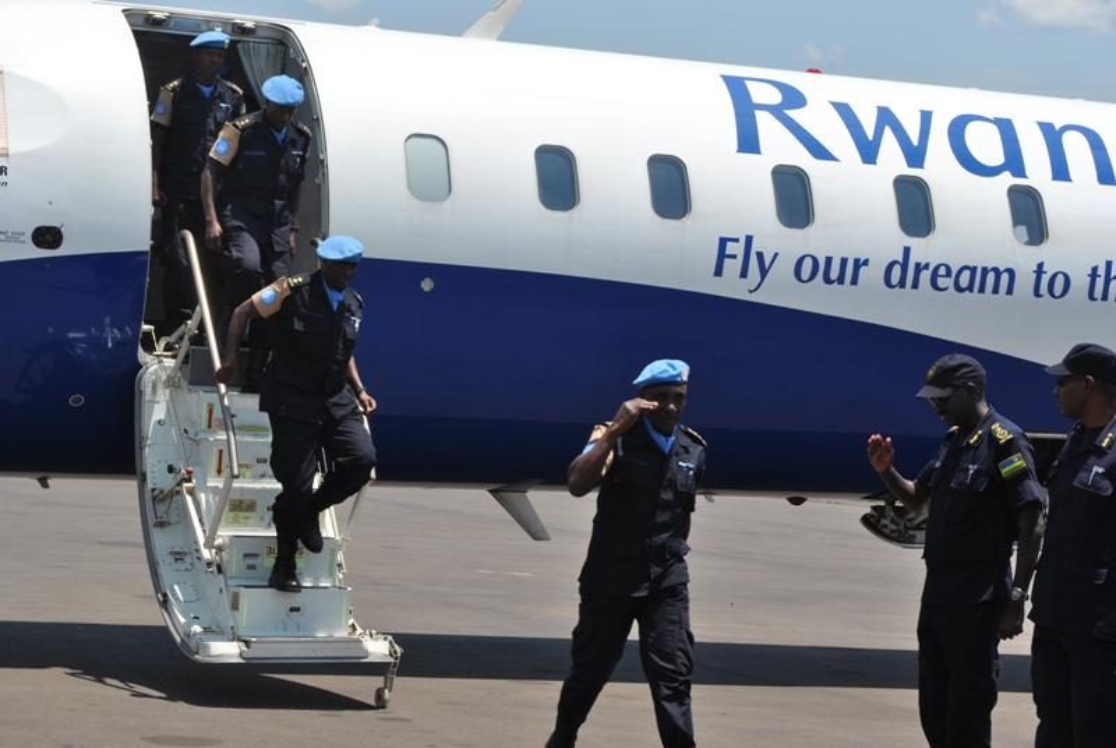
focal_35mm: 82
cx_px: 558
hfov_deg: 24.6
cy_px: 374
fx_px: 2561
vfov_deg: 16.6
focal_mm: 55
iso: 100
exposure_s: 1/200
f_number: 11
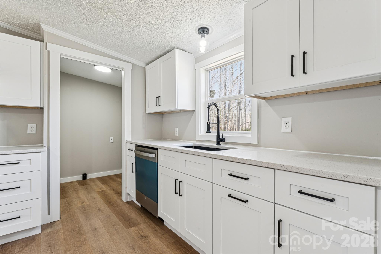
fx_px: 175
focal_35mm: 16
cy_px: 127
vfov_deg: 72.0
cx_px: 190
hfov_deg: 95.0
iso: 100
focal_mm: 16.5
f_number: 13
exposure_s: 1/3.33
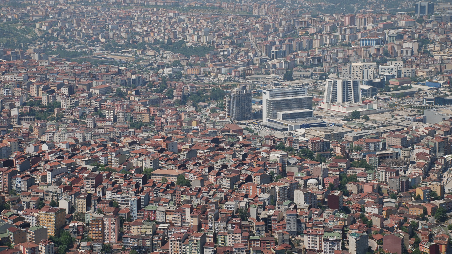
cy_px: 113
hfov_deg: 23.2
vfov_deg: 13.2
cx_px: 227
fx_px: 1103
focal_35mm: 92
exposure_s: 1/500
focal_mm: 58
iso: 110
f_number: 5.6
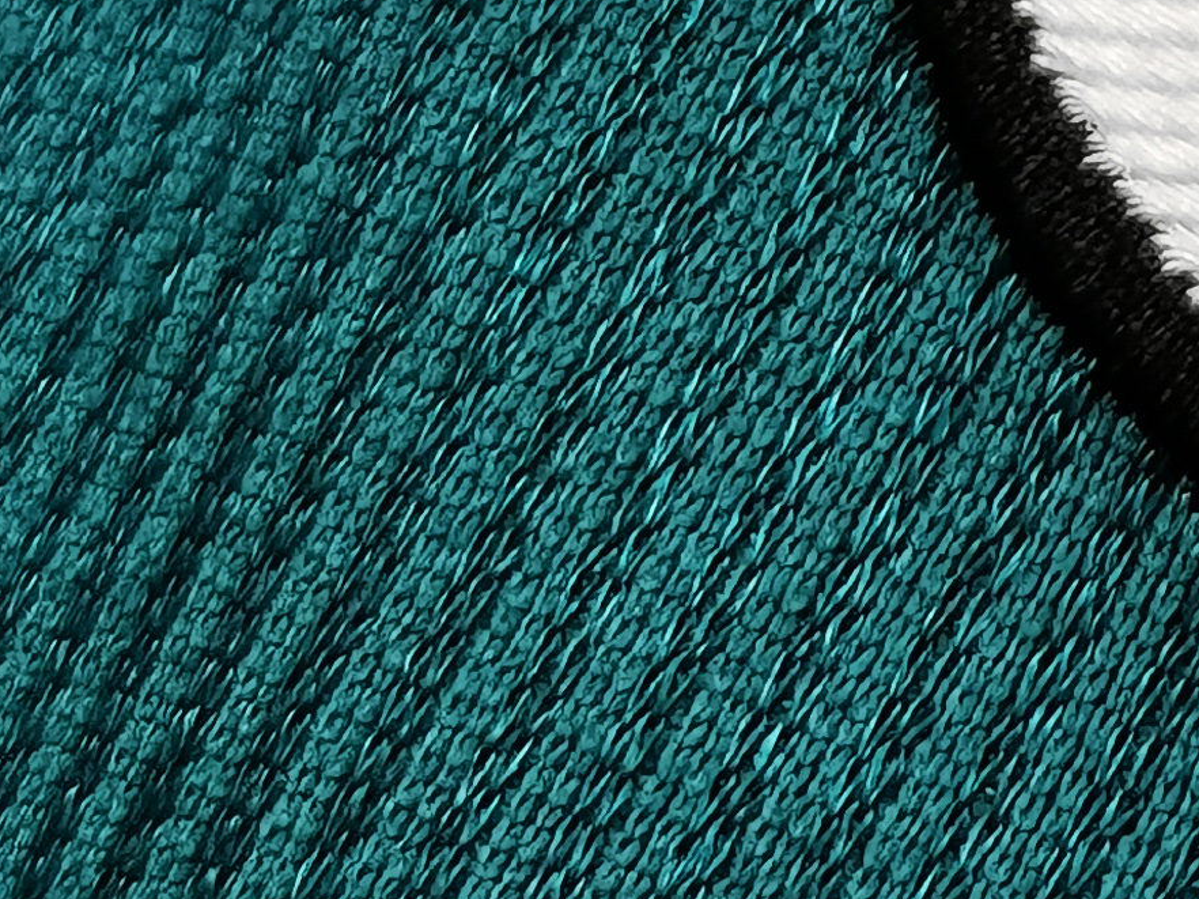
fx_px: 5610
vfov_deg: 8.6
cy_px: -1054
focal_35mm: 162
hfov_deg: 11.1
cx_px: 2406
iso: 100
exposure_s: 1/50
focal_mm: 5.58
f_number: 1.8
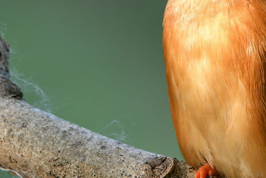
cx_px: 89
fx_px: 14916
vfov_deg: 0.7
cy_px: 22
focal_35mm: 2018
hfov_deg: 1.0
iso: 500
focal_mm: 420
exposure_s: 1/200
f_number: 7.1
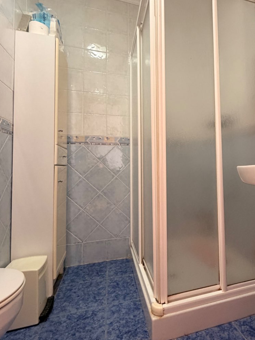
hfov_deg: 61.5
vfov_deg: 78.9
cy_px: 157
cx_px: 176
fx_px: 206
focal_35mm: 21
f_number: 2.2
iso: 400
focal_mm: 2.22
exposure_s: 1/50
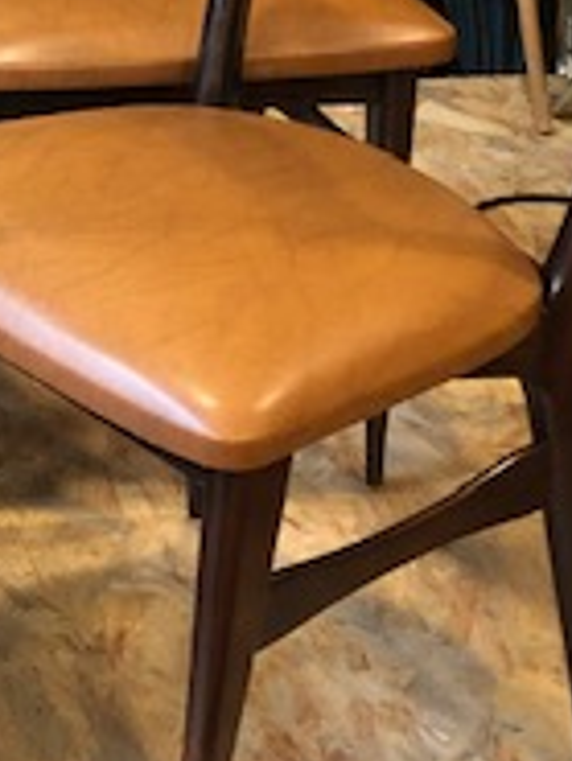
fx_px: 2135
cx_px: -424
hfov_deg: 13.8
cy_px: 156
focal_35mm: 97
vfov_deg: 20.0
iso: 100
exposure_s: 1/11
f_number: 1.8
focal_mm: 3.99
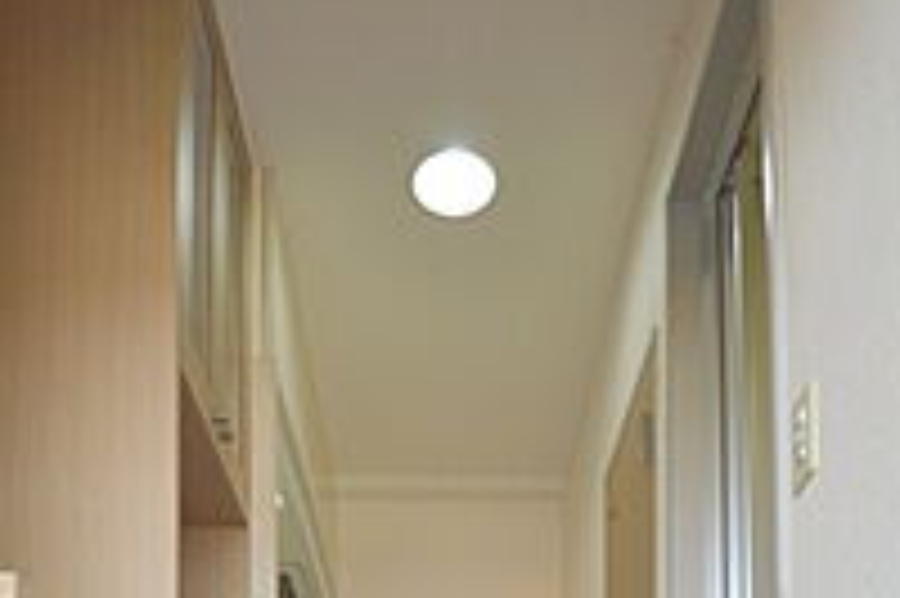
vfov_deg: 25.9
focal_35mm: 36
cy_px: 922
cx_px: 423
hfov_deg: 53.1
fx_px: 899
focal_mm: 10
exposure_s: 1/60
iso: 100
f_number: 4
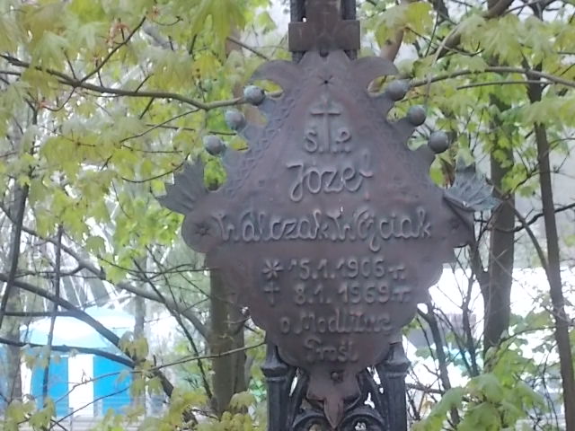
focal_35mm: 140
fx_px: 2326
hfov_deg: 14.1
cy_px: 216
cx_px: 288
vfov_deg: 10.6
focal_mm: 20
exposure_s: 1/15
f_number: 6.8
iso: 200
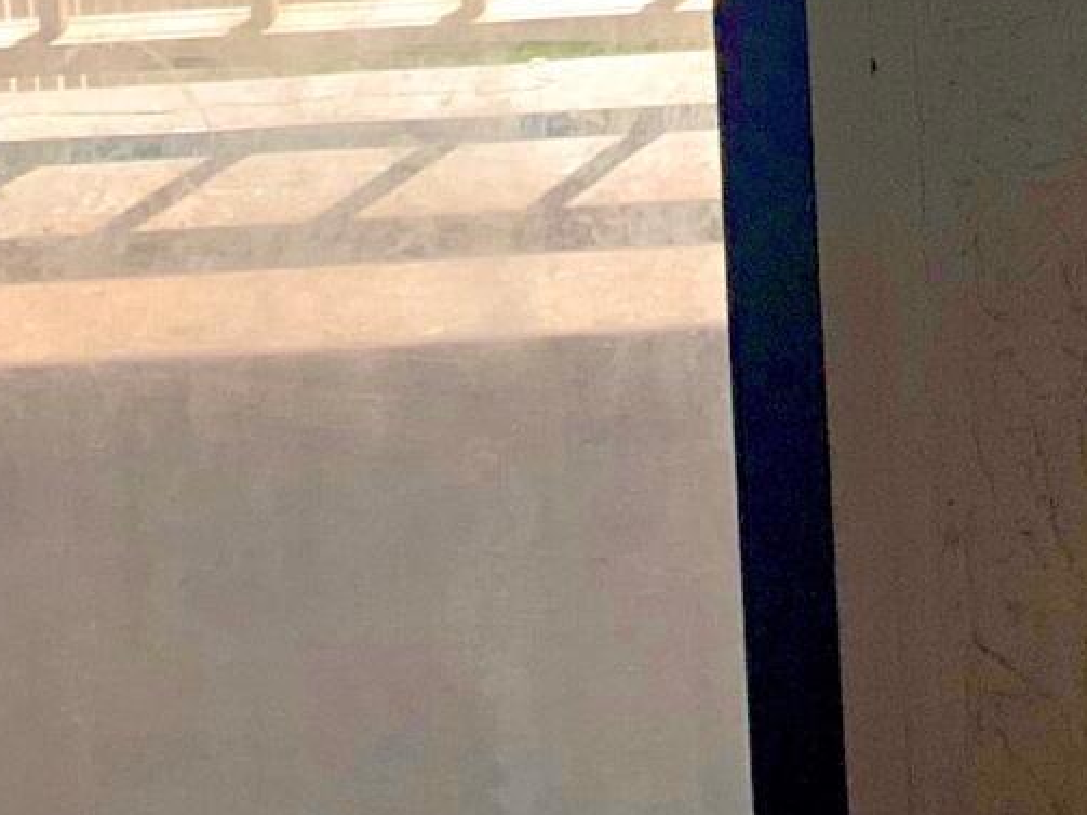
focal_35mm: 155
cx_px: 1591
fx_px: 4866
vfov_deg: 8.5
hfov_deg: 12.2
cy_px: -1299
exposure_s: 1/1387
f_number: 1.8
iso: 25
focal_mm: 4.25
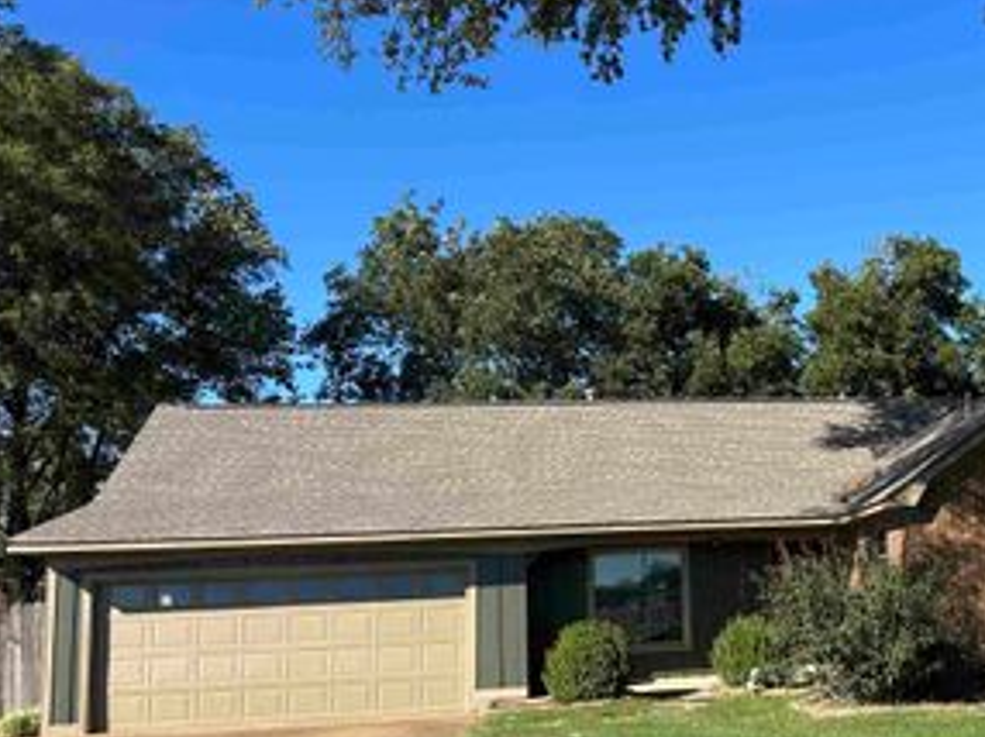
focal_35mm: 42
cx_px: 775
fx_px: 1194
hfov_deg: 43.0
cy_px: 463
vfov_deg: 34.1
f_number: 1.78
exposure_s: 1/2525
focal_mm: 6.86
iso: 80
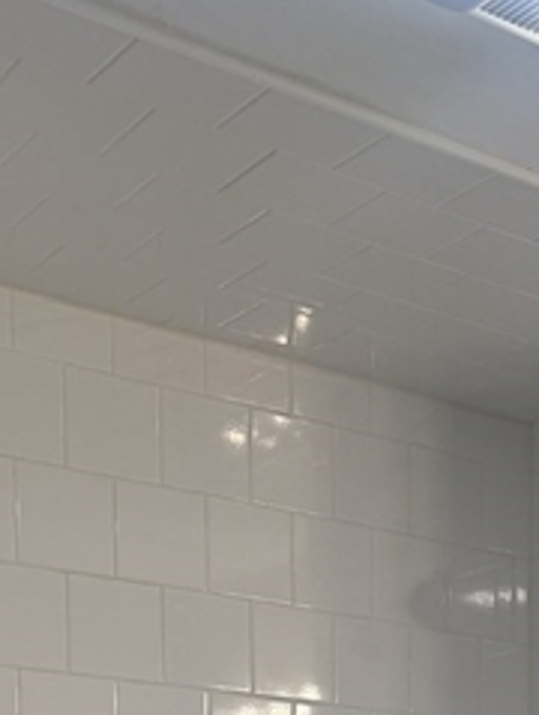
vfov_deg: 21.1
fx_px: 1594
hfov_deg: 18.3
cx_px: 623
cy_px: 1089
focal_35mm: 77
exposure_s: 1/232
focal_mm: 6.76
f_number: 1.78
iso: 125
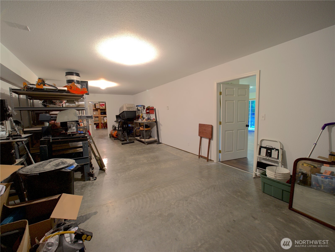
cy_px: 126
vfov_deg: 85.7
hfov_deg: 102.1
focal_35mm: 14
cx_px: 168
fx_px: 136
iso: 100
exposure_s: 1/5
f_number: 4
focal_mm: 7
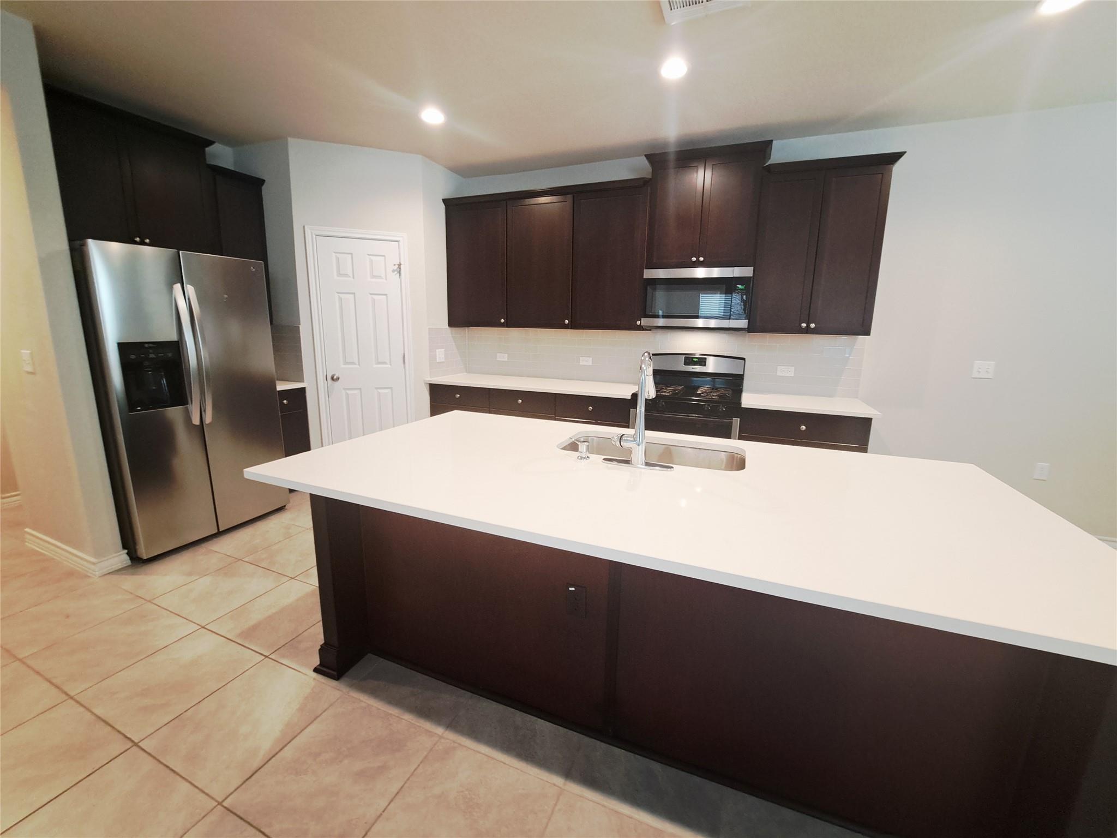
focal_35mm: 13
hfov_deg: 106.2
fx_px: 419
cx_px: 558
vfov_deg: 89.9
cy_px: 419
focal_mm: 1.74
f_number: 2.2
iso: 200
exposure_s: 1/24
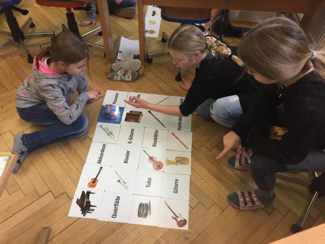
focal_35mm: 29
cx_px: 162
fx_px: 272
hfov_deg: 61.7
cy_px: 122
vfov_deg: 48.2
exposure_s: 1/33
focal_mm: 4.15
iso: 50
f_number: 2.2
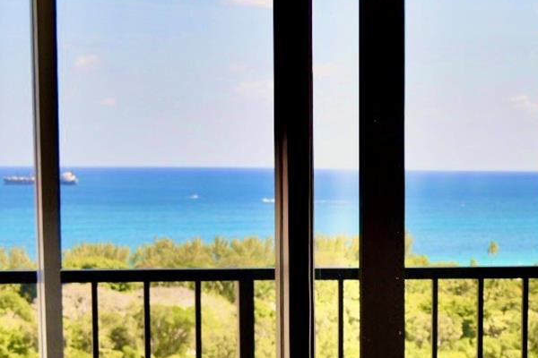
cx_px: 459
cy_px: 430
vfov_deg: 12.0
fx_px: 1674
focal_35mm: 112
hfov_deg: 18.0
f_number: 4.2
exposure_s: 1/250
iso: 100
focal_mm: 28
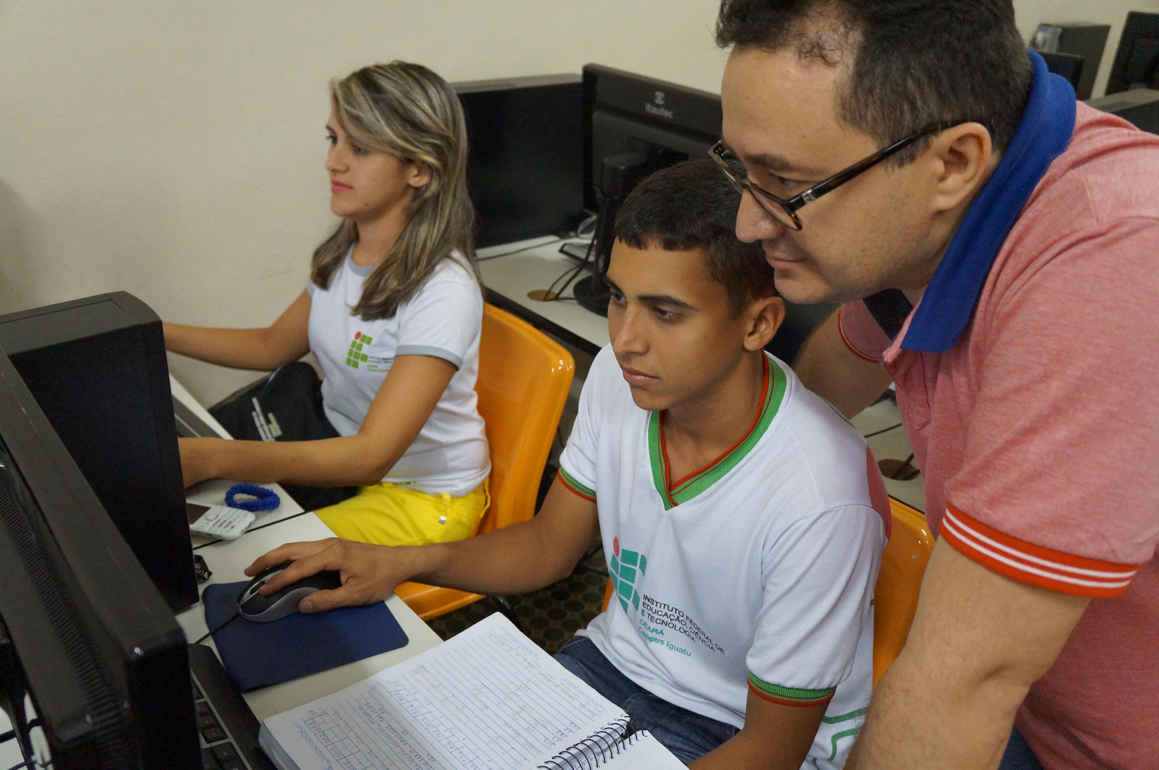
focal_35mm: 32
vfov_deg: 41.6
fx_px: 1013
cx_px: 580
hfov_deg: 59.5
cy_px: 385
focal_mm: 21
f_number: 4
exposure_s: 1/160
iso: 3200
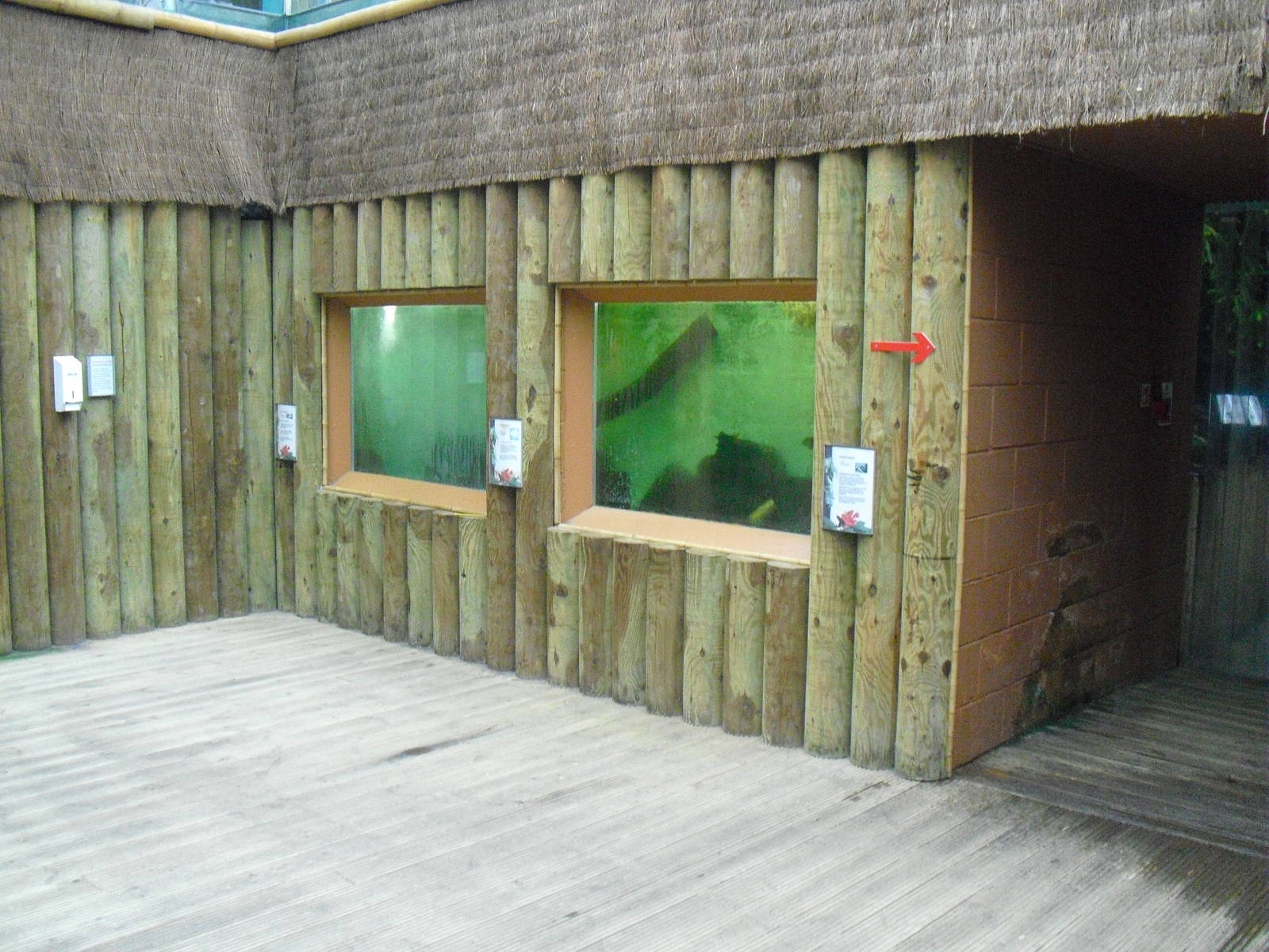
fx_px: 1320
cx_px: 634
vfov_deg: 39.7
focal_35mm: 36
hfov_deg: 51.4
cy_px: 476
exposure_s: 1/80
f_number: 3.1
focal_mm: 6.3
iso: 800
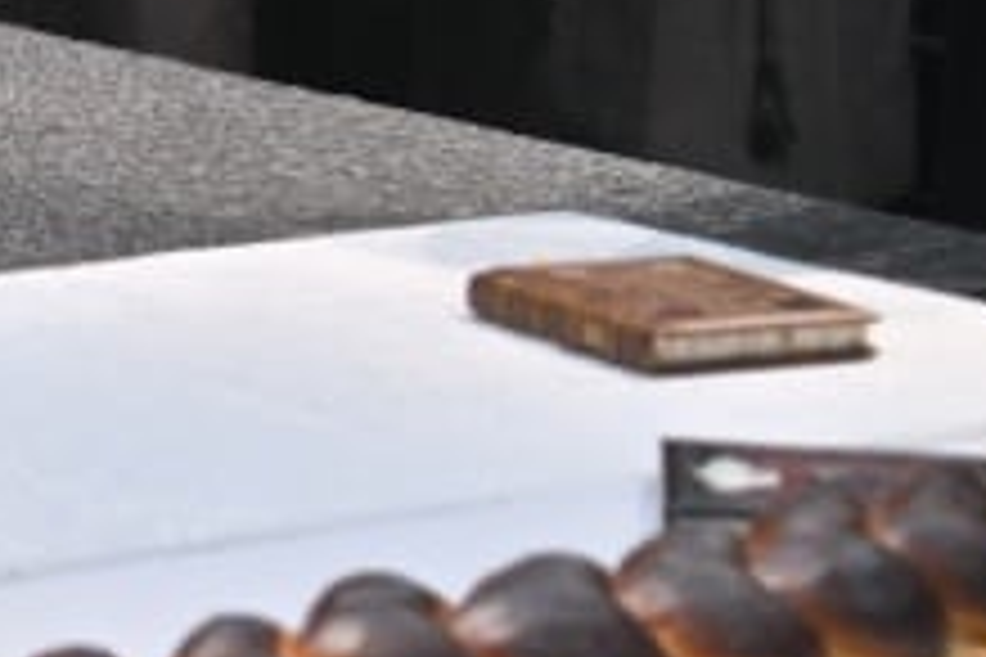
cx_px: -1108
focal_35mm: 187
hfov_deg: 10.0
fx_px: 5121
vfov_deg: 7.0
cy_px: -767
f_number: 4
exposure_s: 1/125
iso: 500
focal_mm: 40
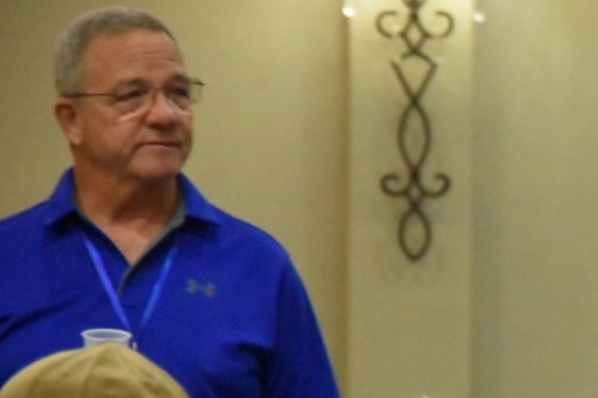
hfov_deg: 4.7
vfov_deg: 3.1
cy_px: 493
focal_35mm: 436
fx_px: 7246
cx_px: 815
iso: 9000
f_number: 5.6
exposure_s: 1/125
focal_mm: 105
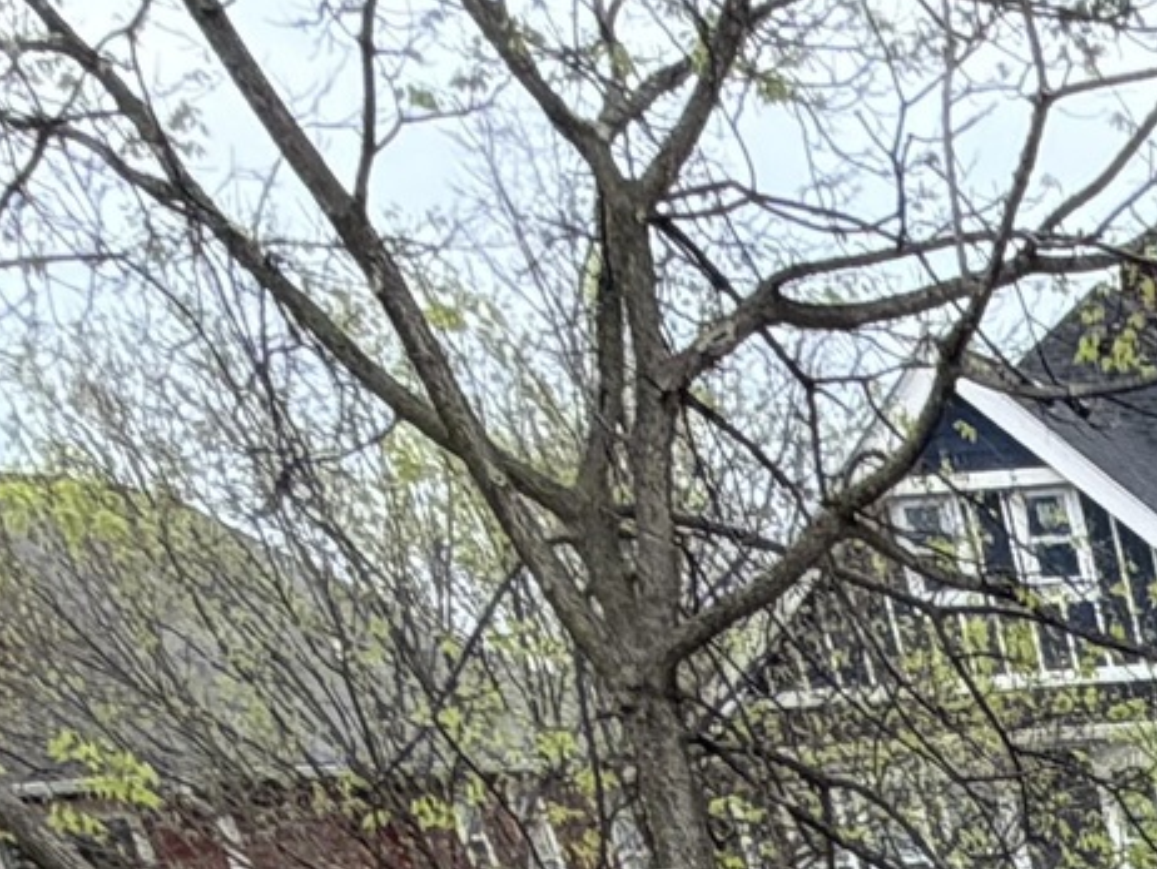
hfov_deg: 16.0
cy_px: 2817
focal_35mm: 93
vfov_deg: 10.1
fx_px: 3110
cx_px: 2369
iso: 64
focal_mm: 2.22
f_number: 2.2
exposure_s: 1/502
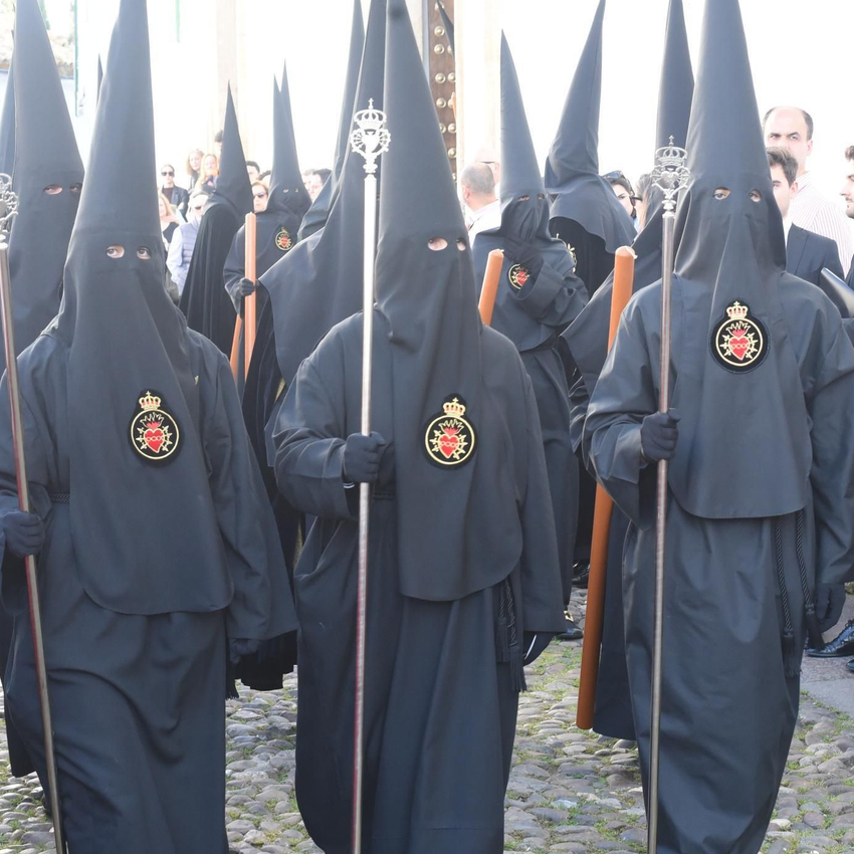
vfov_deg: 21.6
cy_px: 461
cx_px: 645
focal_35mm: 80
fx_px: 2233
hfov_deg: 21.5
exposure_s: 1/200
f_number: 8
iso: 1800
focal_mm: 50
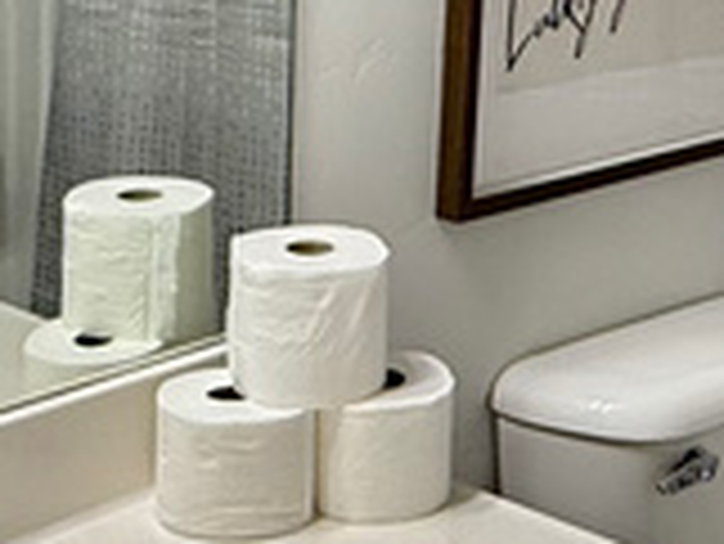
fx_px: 1863
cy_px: -72
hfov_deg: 21.6
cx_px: 612
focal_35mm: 89
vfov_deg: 16.1
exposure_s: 1/120
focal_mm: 2.22
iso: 200
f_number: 2.2
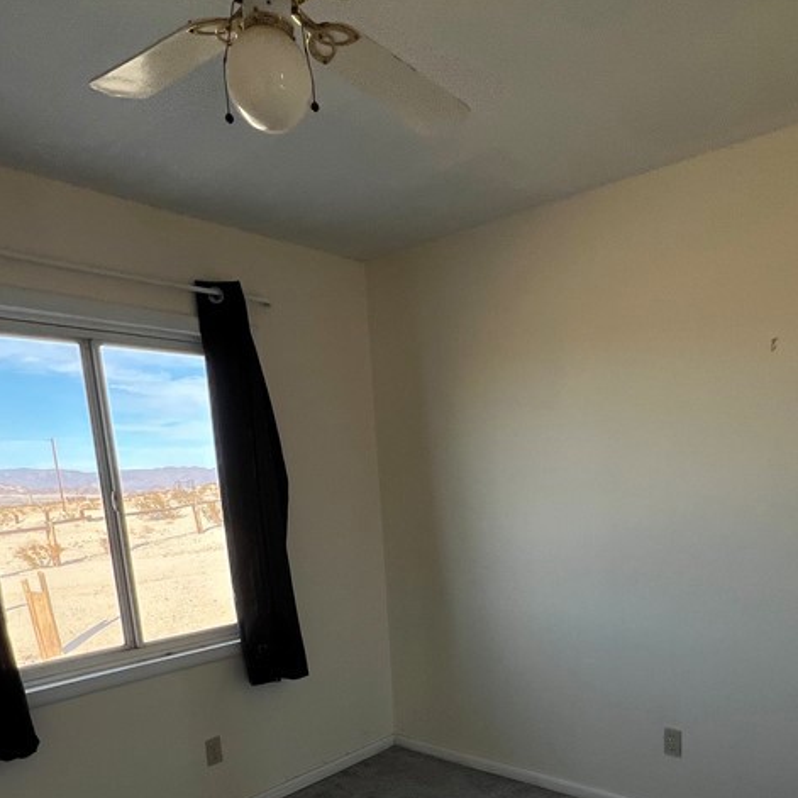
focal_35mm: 25
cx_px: 459
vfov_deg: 58.1
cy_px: 640
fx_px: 652
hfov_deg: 62.6
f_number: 1.8
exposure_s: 1/326
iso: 32
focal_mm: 1.57
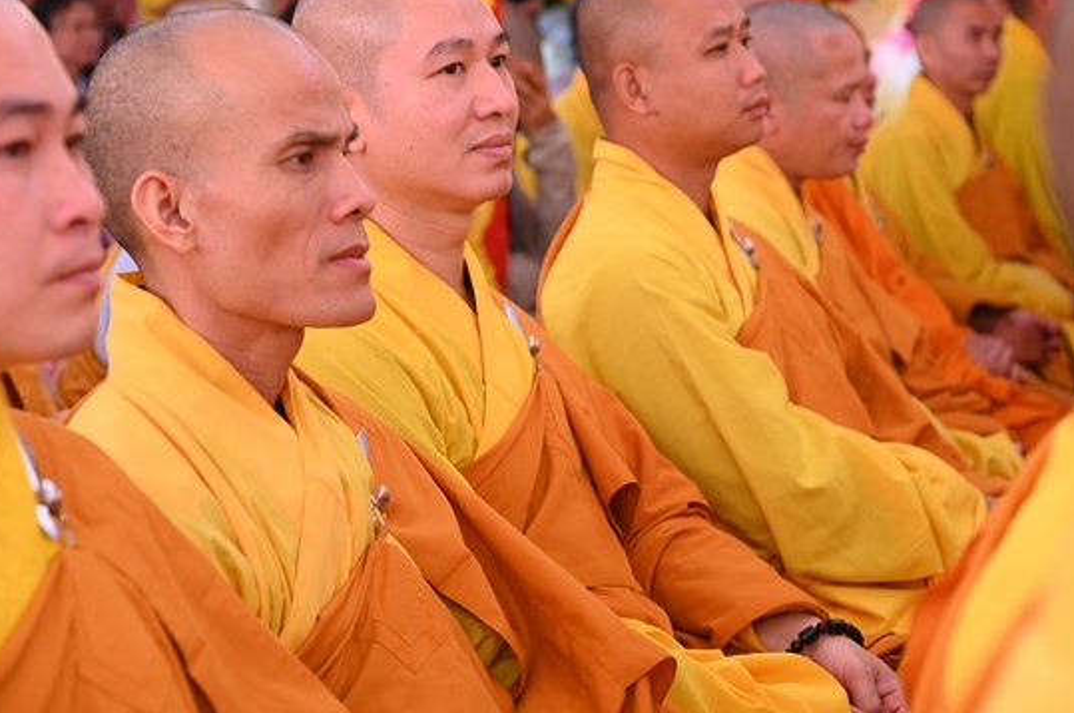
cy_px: 315
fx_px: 2801
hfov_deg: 21.7
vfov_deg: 14.5
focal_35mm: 94
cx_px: 538
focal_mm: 78
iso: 1000
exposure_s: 1/200
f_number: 4.5
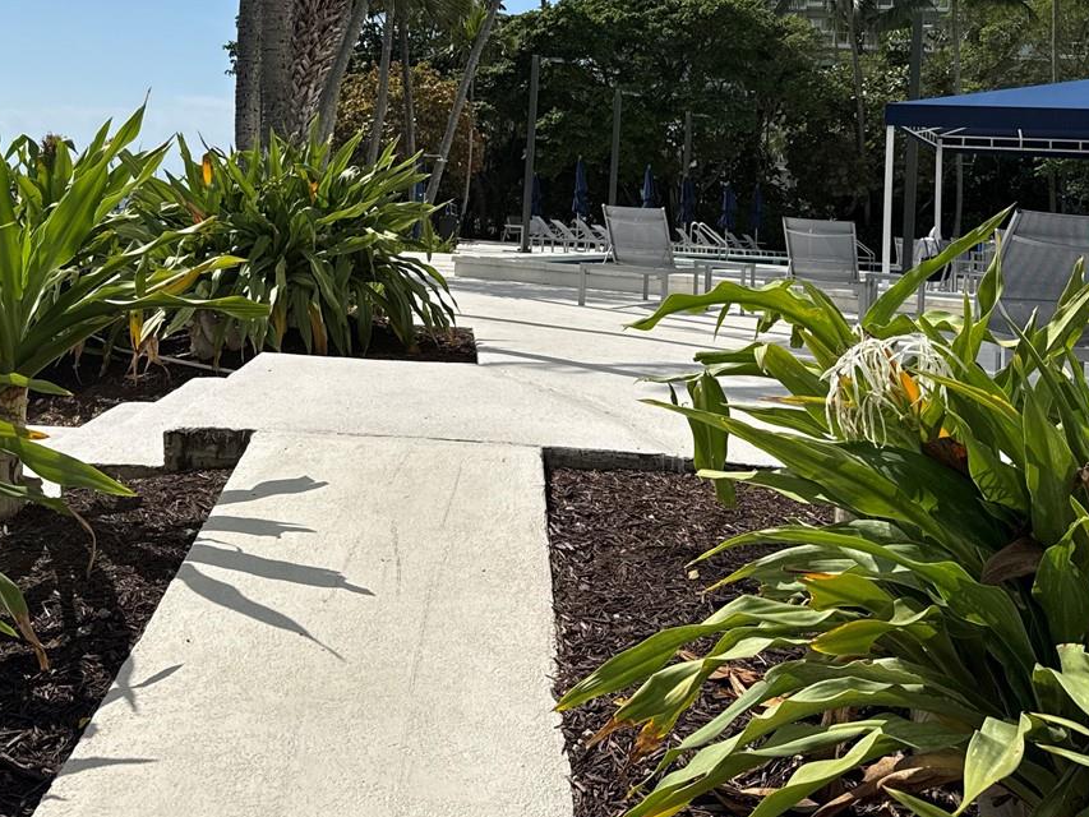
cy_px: 70
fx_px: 1416
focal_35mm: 45
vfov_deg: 30.7
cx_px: 429
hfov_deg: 41.8
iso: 80
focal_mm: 6.76
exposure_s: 1/10309
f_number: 1.78
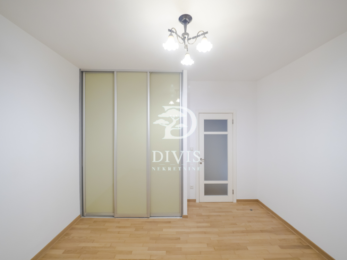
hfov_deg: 102.1
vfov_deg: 85.7
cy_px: 130
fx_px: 140
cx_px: 174
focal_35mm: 14
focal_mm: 7
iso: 400
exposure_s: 1/20
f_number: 4
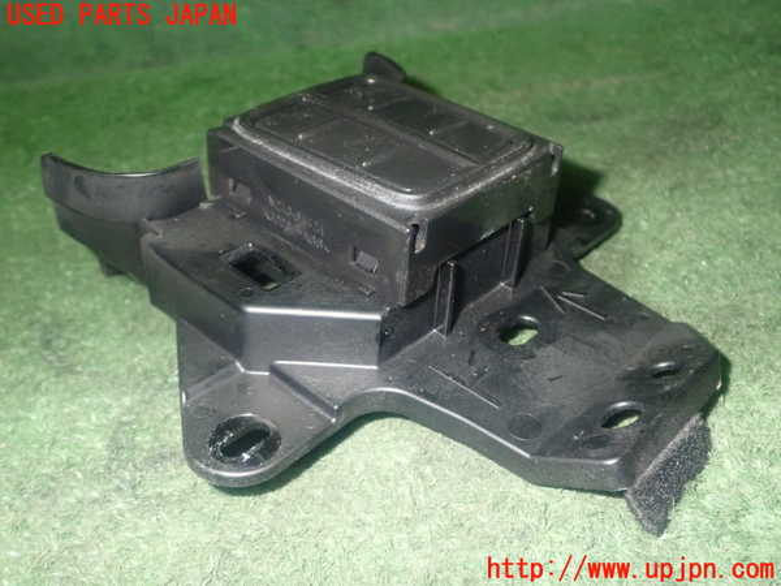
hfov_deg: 51.4
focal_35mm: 36
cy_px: 293
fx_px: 812
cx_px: 390
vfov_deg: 39.7
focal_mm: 6.37
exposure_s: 1/40
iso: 800
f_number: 7.1
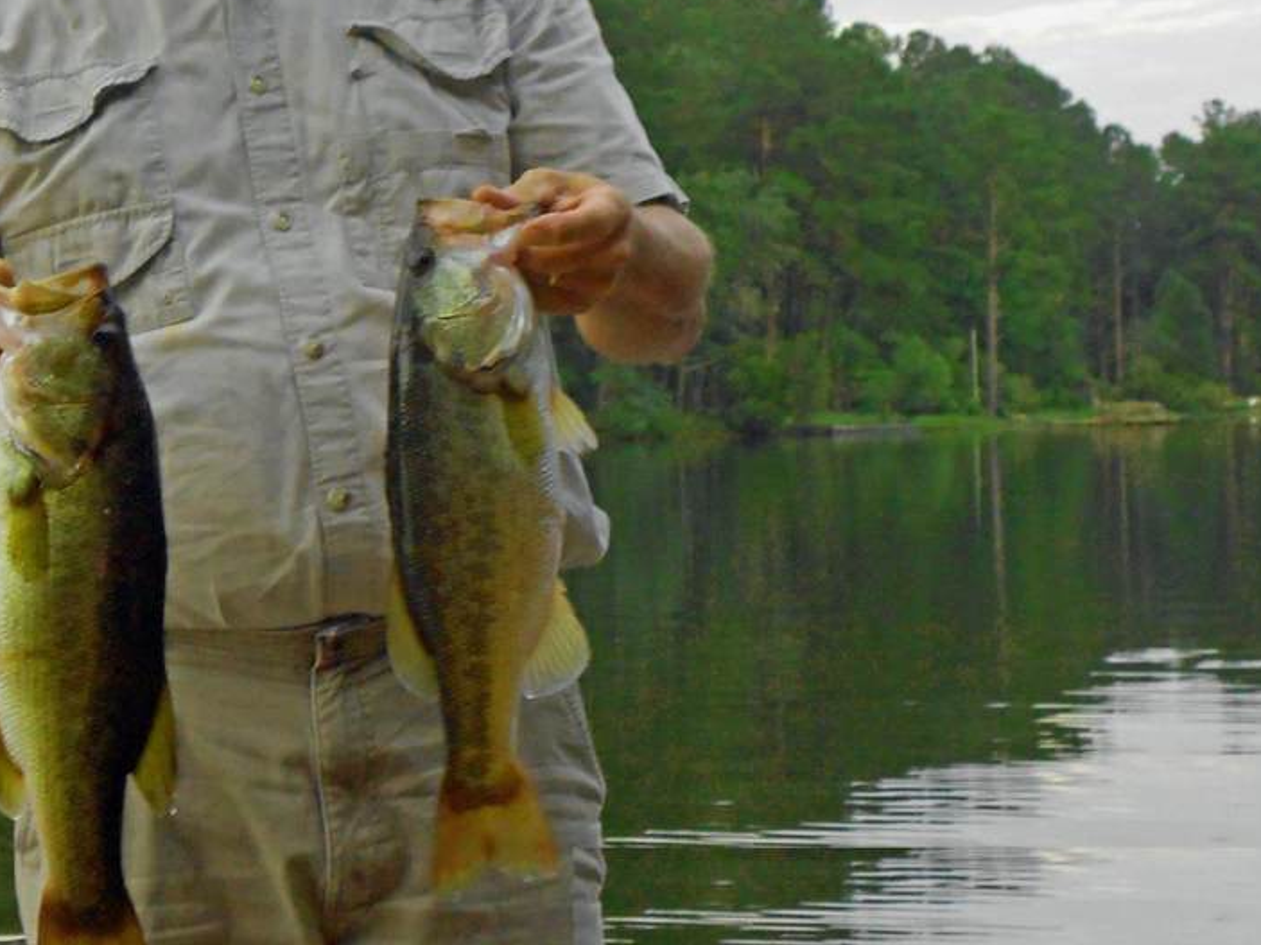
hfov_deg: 19.1
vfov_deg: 14.4
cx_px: 251
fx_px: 3715
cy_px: 230
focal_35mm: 102
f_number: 4.9
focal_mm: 10
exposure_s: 1/30
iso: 160
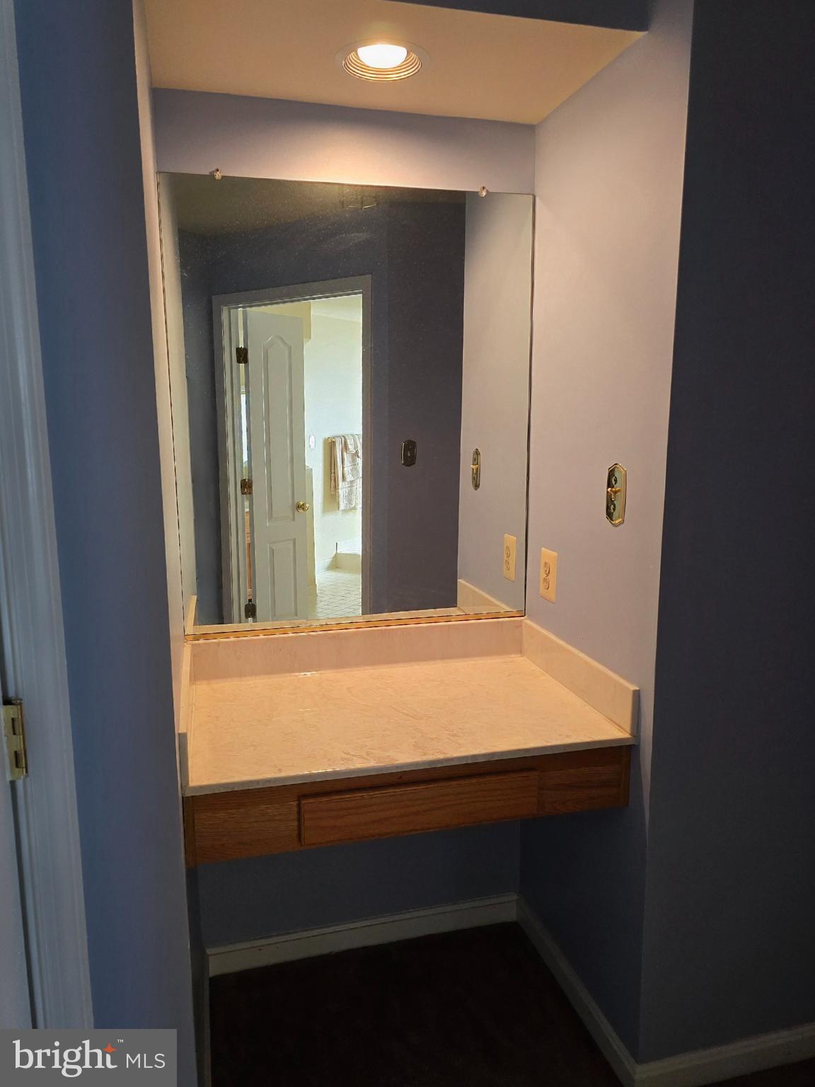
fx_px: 722
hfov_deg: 58.9
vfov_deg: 73.9
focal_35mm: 23
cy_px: 544
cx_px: 408
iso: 400
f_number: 1.7
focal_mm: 6.3
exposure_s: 1/120
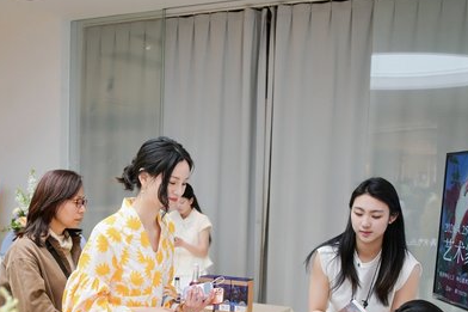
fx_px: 637
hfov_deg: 40.1
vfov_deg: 26.5
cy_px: 283
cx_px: 179
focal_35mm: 49
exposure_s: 1/200
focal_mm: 24
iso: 500
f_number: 2.8
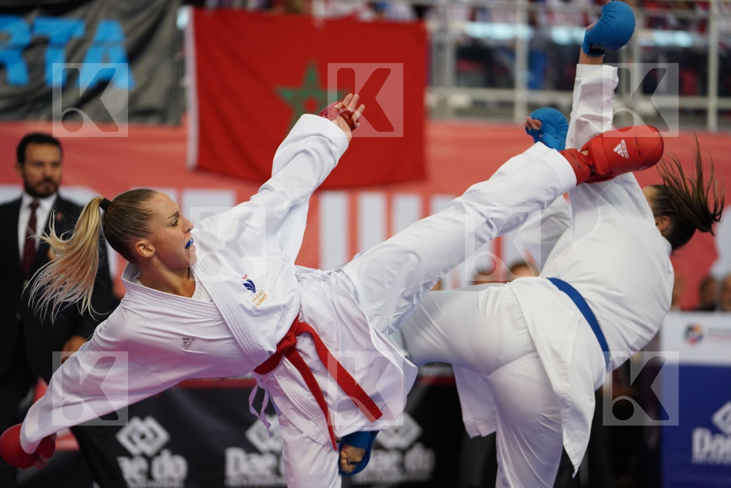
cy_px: 244
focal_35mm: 143
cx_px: 366
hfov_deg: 14.3
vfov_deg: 9.6
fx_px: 2903
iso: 2000
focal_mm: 143
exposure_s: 1/1000
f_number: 2.8
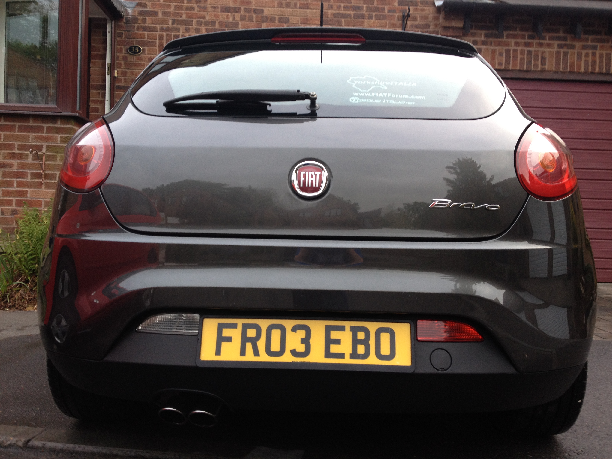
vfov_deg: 40.7
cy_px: 230
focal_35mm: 35
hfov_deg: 52.6
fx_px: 619
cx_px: 306
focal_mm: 4.28
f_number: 2.4
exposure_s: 1/20
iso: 80
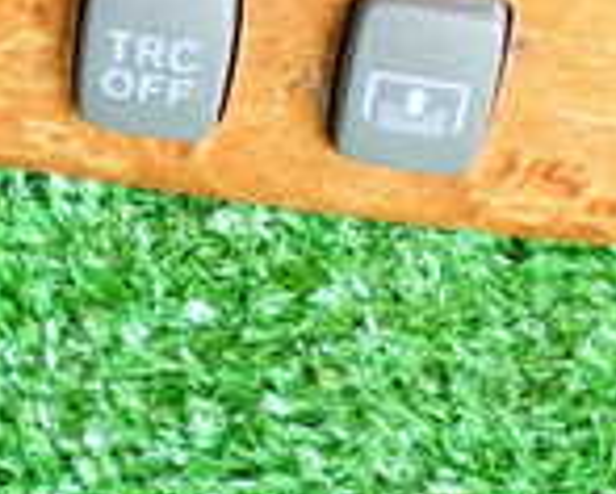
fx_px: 2611
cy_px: 25
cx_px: -96
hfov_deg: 13.1
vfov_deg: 10.7
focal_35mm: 143
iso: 200
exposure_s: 1/40
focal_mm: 6.37
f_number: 2.5
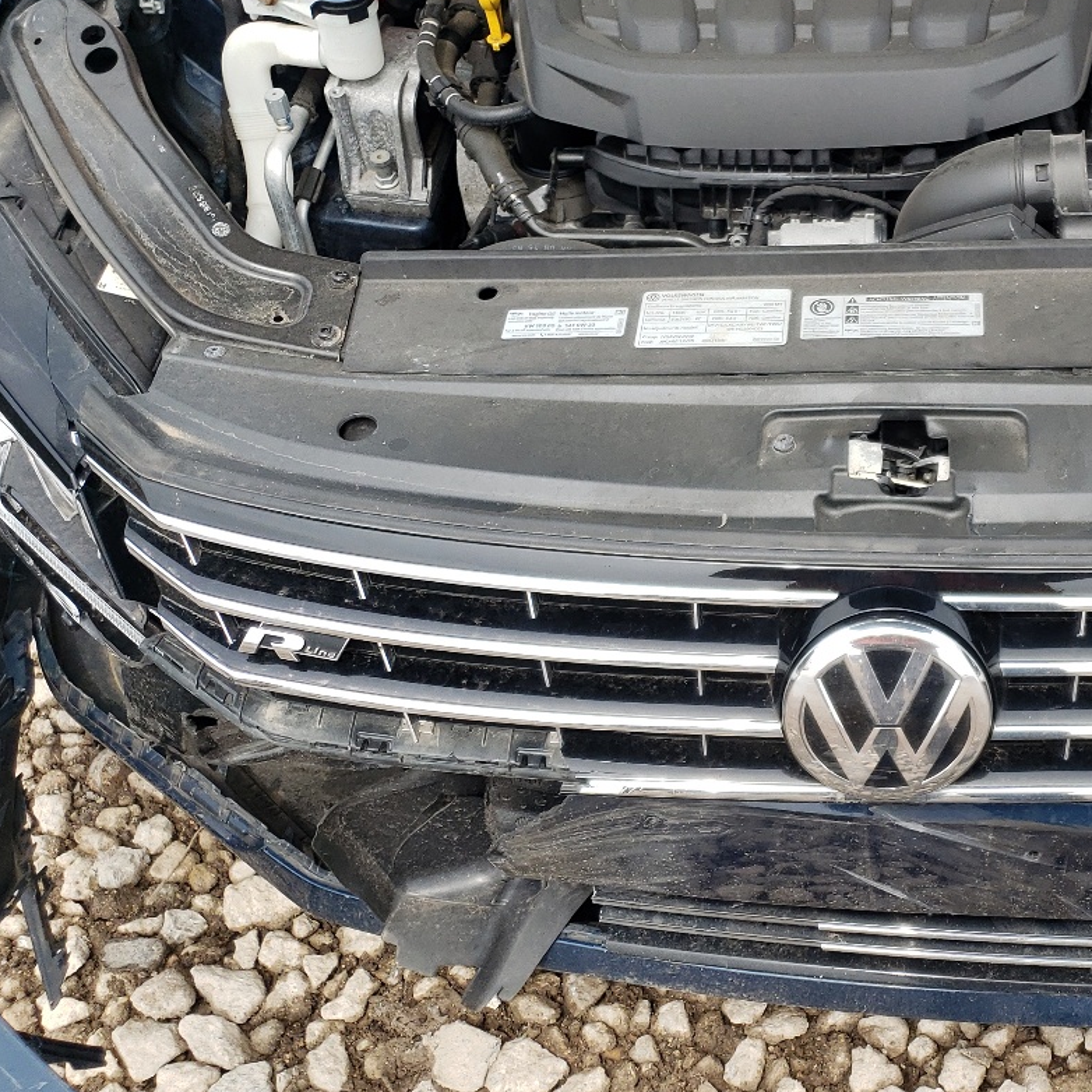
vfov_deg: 36.0
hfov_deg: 34.5
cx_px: 936
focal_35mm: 47
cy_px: 459
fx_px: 1677
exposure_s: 1/1250
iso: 50
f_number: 1.5
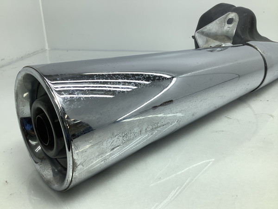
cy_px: 104
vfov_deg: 45.4
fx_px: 249
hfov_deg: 58.4
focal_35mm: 31
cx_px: 139
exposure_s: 1/392
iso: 25
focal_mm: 3.3
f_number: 2.4
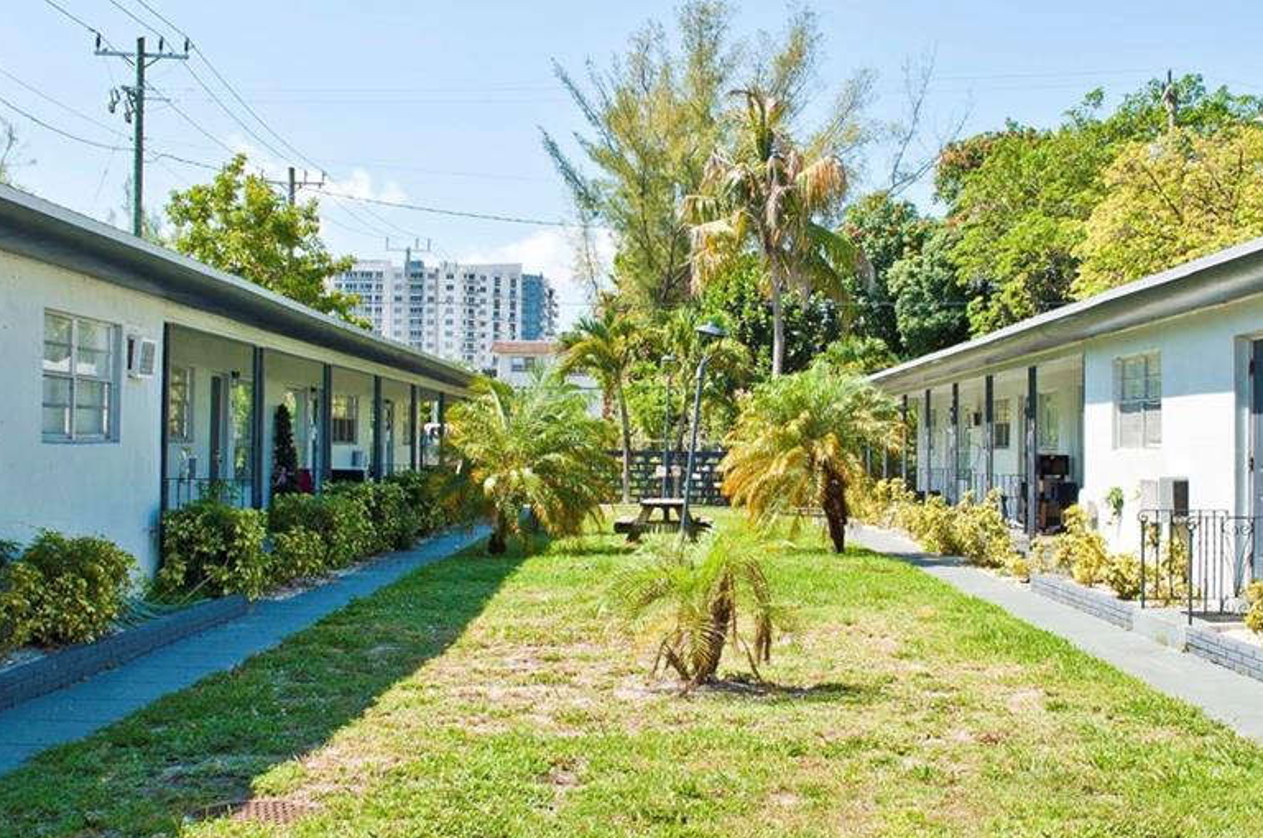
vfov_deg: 26.9
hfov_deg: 39.5
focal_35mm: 50
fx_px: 1752
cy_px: 374
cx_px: 729
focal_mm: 24
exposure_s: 1/250
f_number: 10
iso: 200
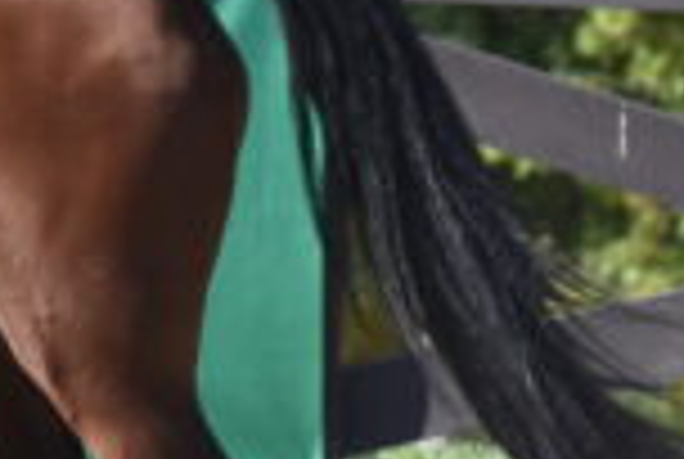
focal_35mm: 1437
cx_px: -927
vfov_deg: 1.0
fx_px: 27356
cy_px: 220
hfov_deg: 1.4
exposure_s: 1/1000
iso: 560
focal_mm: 190
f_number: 8
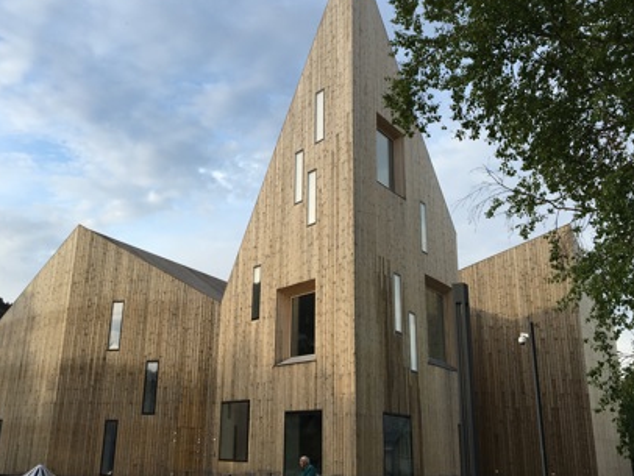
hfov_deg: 46.6
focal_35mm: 40
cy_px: 183
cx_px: 270
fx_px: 733
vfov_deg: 35.8
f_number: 2.2
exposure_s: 1/359
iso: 25
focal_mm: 4.15
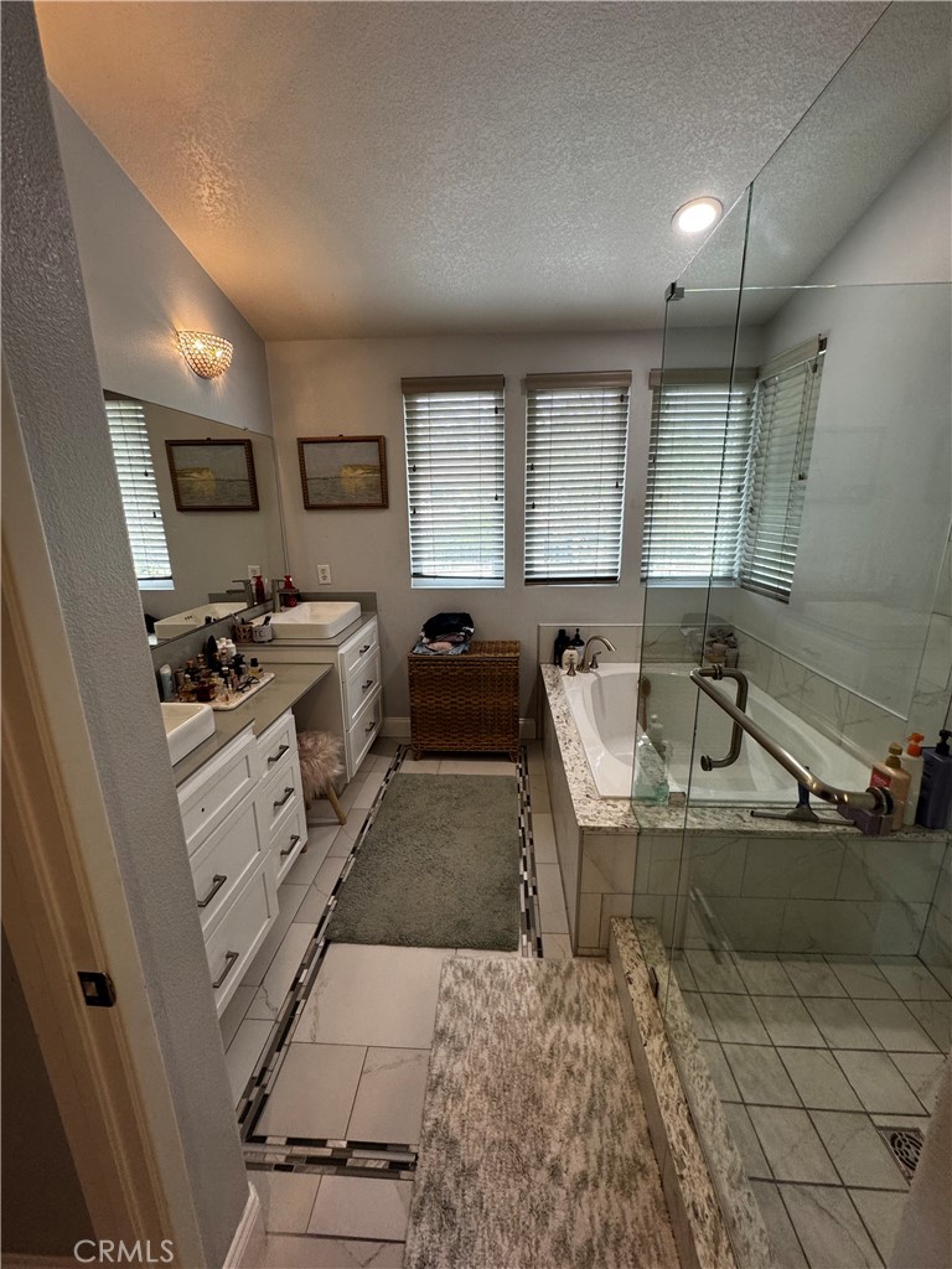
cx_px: 476
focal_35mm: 14
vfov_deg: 102.1
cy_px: 634
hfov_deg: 85.7
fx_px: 513
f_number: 2.2
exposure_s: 1/120
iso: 200
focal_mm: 2.22
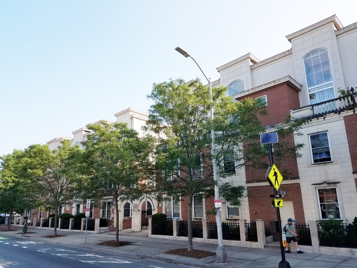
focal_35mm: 26
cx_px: 178
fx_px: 268
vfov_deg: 53.1
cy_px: 134
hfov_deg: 67.3
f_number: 1.7
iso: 40
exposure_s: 1/1200
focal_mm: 4.2
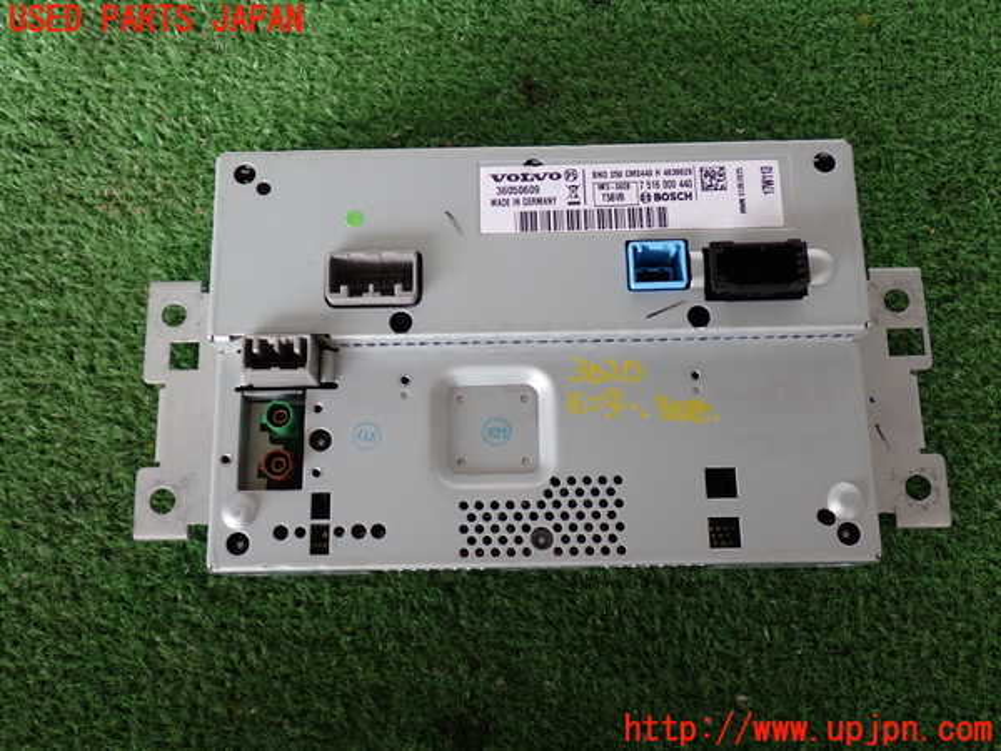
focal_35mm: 36
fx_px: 1041
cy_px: 376
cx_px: 500
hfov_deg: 51.4
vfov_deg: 39.7
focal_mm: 6.37
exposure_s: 1/80
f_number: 2.5
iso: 200
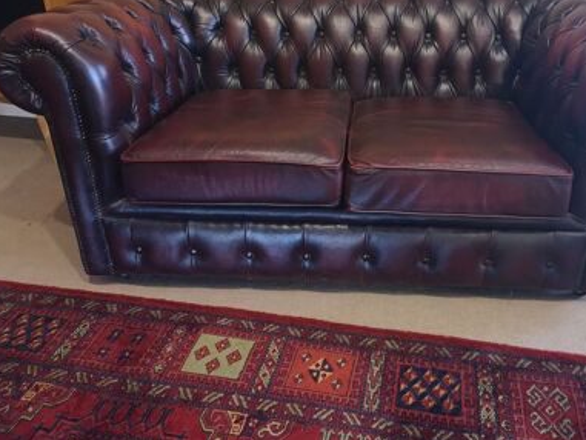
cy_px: 169
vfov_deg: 41.6
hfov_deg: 53.6
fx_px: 576
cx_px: 351
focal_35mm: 34
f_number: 1.8
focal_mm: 5.58
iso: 400
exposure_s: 1/25
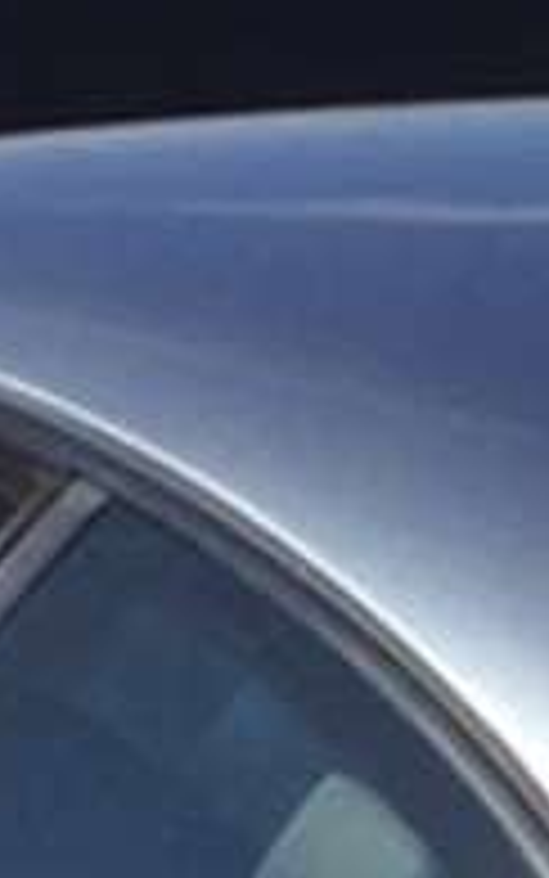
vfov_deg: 6.2
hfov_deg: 4.0
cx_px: 1782
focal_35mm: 316
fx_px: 7559
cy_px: 2458
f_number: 2.2
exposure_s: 1/2475
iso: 32
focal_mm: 4.15
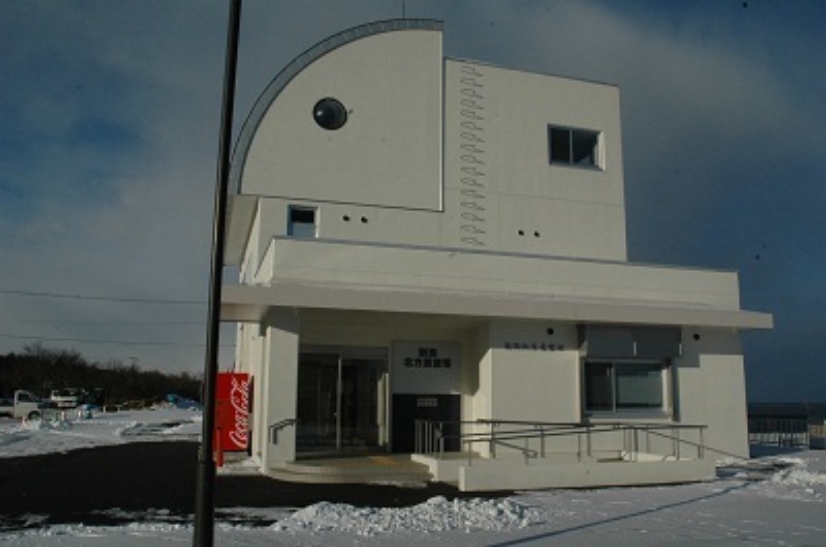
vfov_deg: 47.7
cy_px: 274
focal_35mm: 27
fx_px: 618
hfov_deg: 67.5
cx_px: 413
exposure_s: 1/1000
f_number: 16
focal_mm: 18
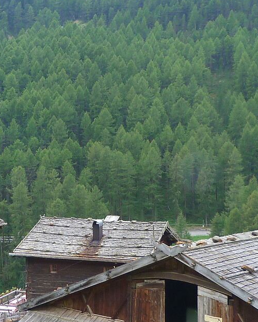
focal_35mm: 75
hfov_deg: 20.1
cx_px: 37
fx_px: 716
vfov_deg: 25.4
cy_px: 174
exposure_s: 1/125
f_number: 4
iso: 80
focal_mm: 4.5
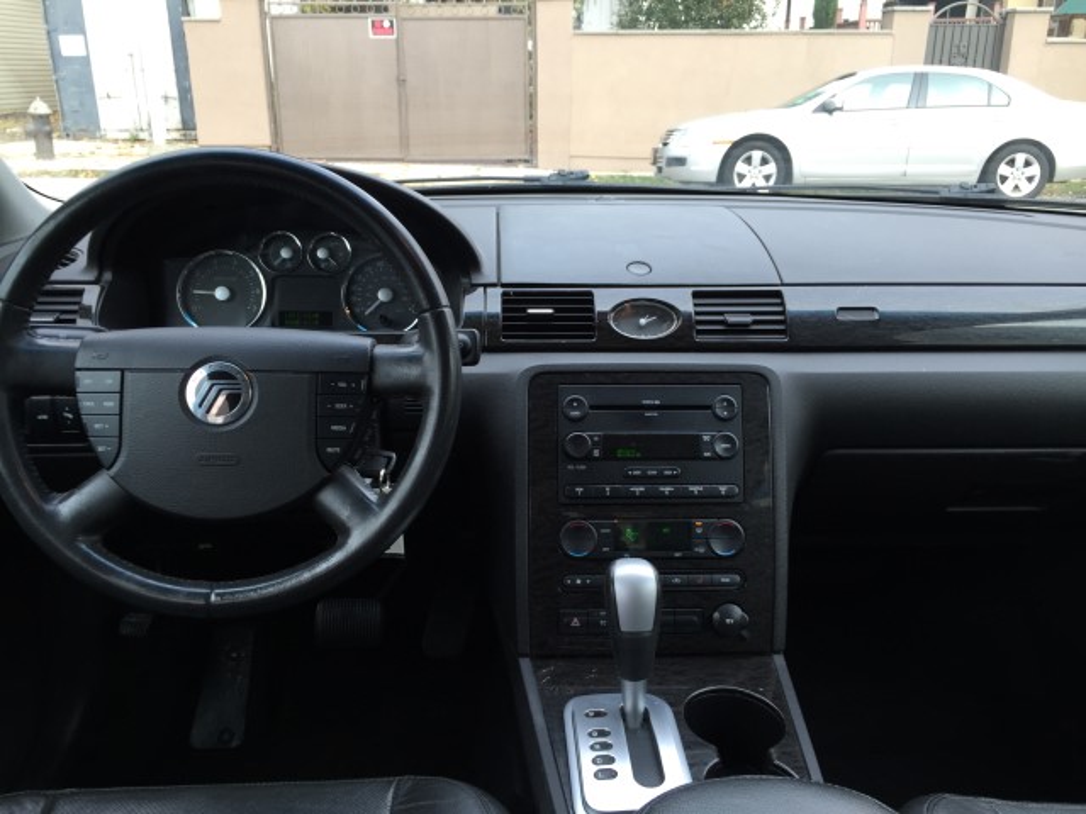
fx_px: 910
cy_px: 407
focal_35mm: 29
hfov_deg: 61.7
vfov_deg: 48.2
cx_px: 543
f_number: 2.2
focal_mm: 4.15
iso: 32
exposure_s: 1/126
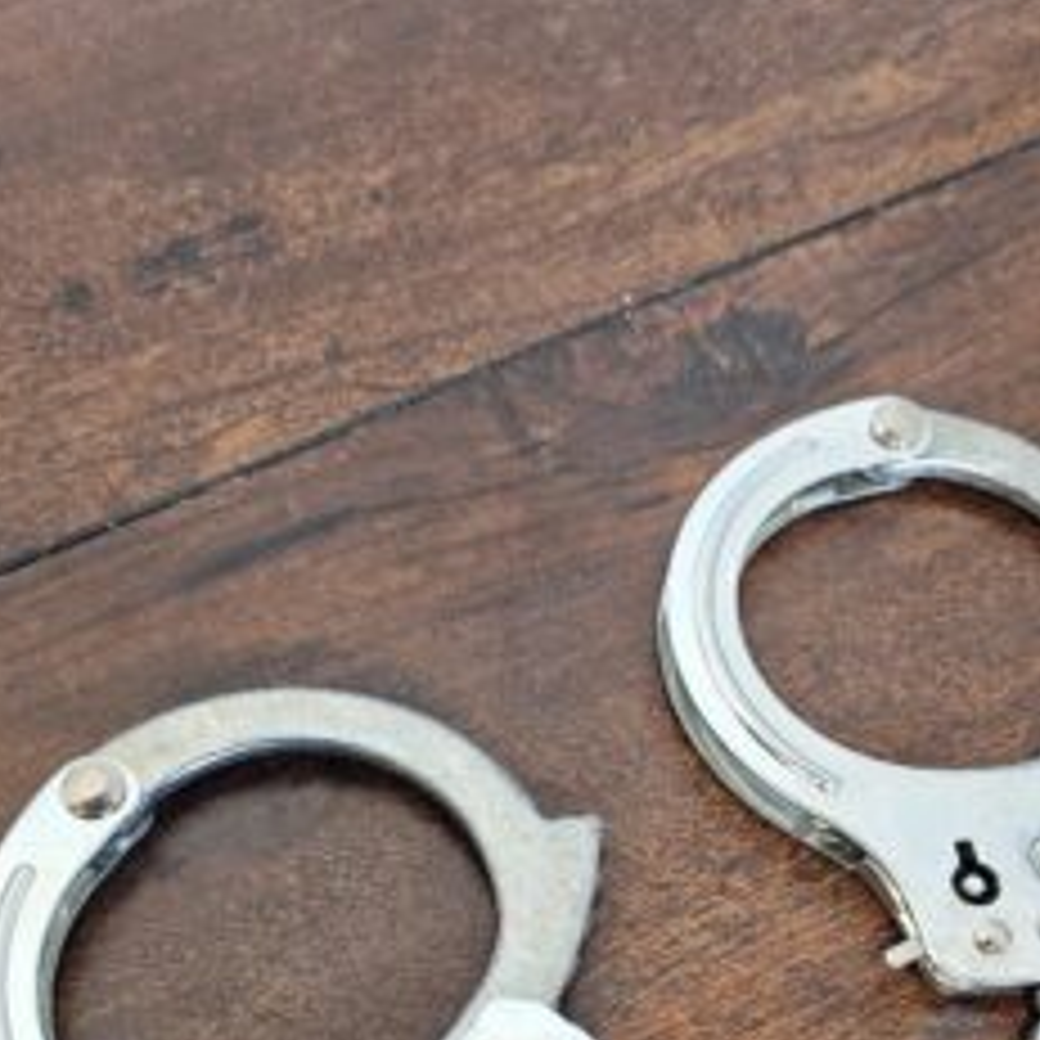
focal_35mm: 47
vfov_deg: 35.1
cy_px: 813
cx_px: 576
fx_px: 1598
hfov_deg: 36.0
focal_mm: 6.3
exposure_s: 1/120
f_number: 1.7
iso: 400
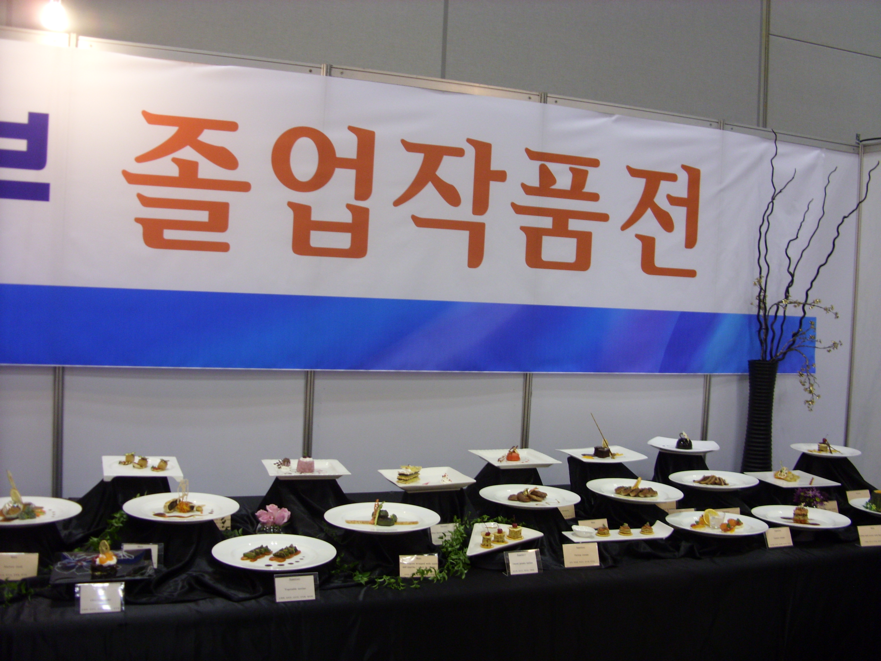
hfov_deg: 49.0
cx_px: 440
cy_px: 330
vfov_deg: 37.7
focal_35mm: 38
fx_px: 967
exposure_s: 1/24
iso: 100
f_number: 2.8
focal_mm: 6.3
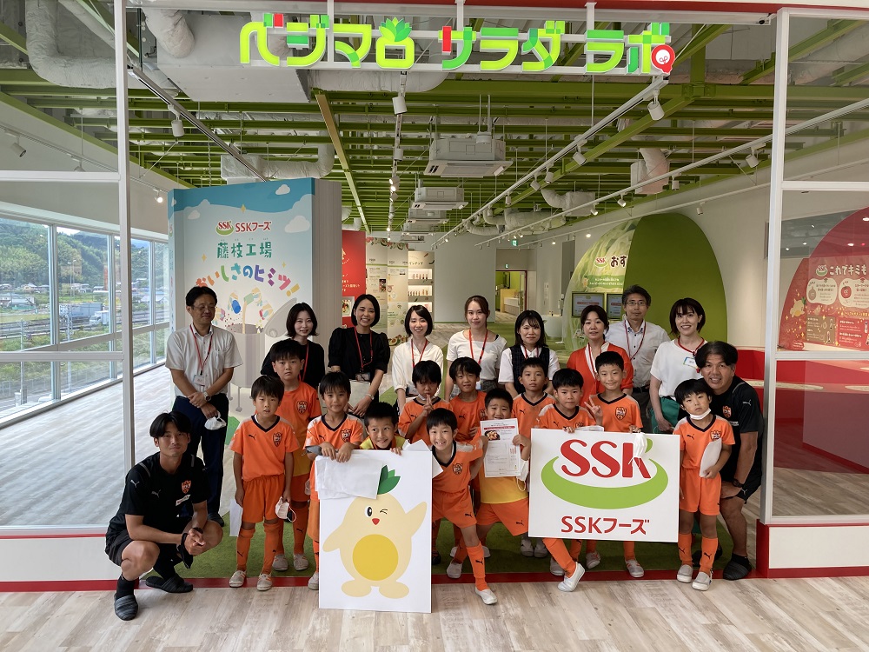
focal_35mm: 28
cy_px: 326
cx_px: 434
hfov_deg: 63.4
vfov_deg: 49.7
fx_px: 703
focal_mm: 3.99
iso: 25
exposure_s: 1/121
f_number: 1.8
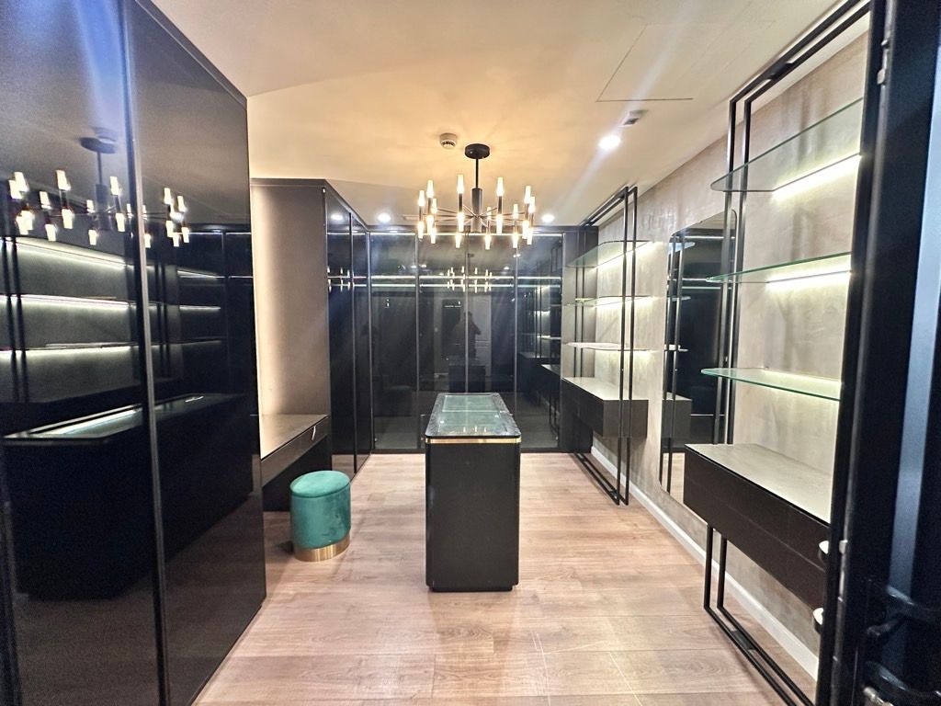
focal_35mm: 14
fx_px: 381
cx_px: 470
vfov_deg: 85.7
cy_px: 353
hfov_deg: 102.1
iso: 800
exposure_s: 1/50
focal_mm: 2.22
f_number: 2.2
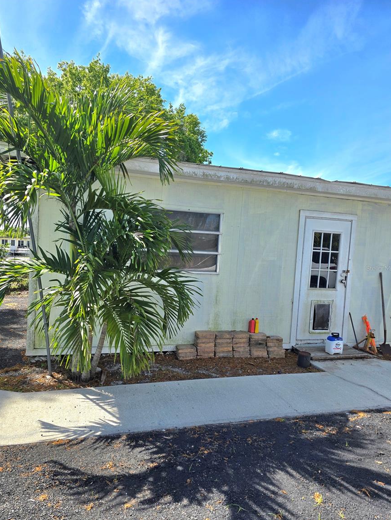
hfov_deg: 56.8
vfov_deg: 71.6
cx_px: 194
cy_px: 268
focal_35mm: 24
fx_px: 361
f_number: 1.7
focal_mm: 6.3
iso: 12
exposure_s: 1/455
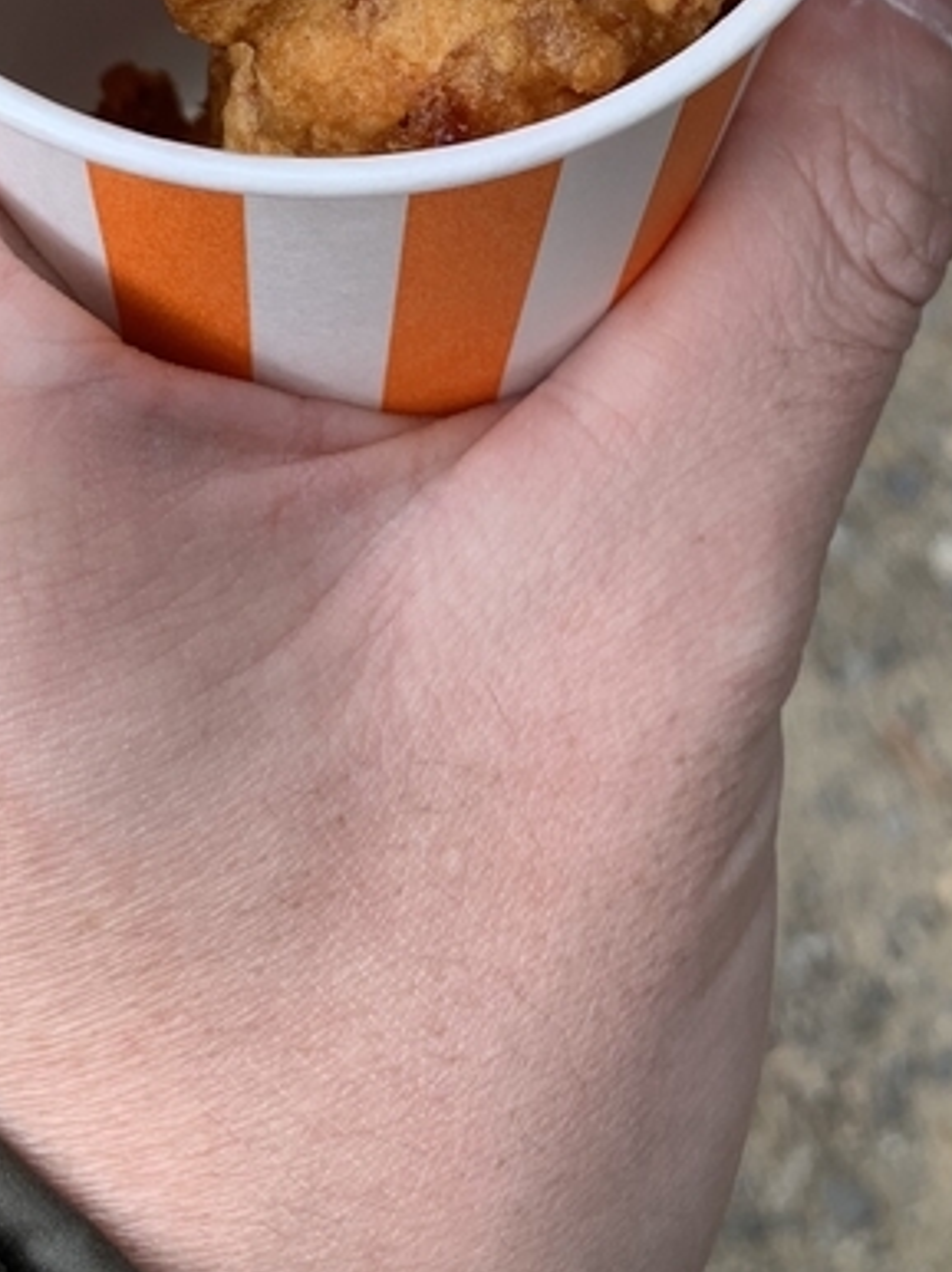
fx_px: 2533
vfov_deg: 25.5
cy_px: -217
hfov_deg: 21.3
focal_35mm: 69
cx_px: 448
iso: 25
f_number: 1.8
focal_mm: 4.25
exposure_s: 1/169
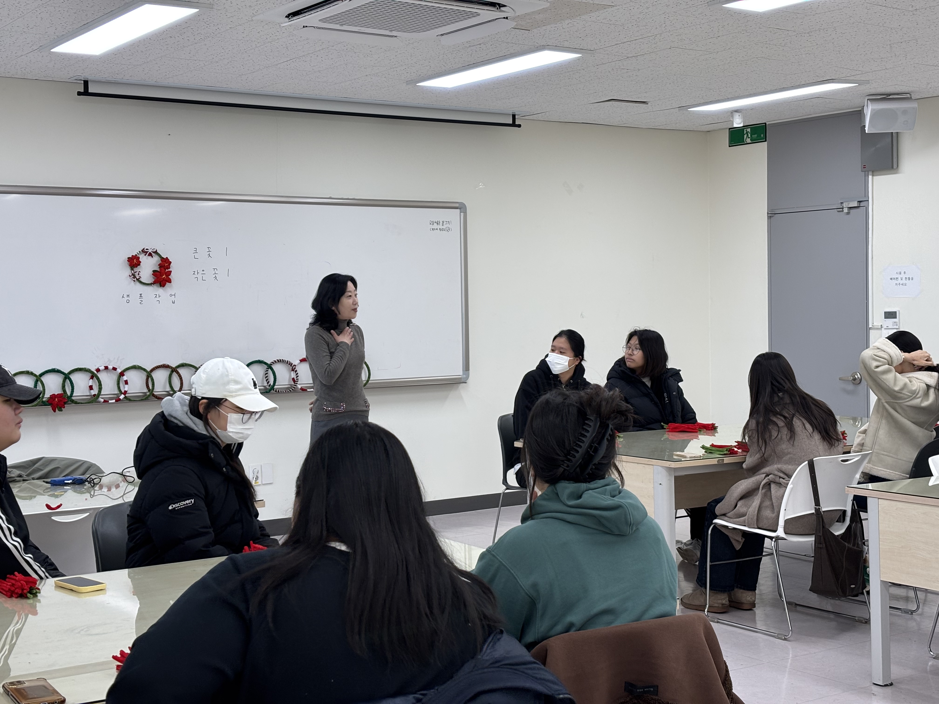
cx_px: 470
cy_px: 352
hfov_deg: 36.8
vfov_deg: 28.0
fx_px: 1411
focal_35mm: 52
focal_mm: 5.96
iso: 50
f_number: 1.6
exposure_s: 1/120
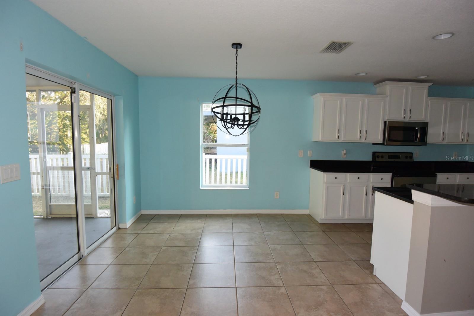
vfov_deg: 67.4
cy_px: 158
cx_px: 237
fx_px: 237
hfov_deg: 90.0
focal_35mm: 18
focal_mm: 6.7
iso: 800
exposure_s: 1/125
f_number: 3.5
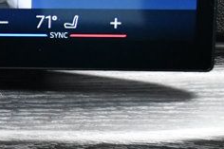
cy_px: 80
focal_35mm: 169
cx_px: -192
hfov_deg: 11.2
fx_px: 1051
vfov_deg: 8.1
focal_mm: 26
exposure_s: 1/80
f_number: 4.5
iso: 2500
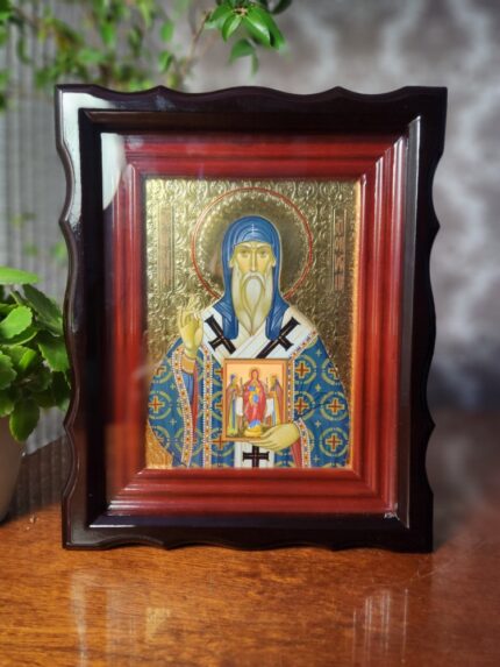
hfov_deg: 58.9
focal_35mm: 23
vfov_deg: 73.9
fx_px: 443
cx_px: 250
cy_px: 334
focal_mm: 5.4
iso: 320
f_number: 1.8
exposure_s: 1/100
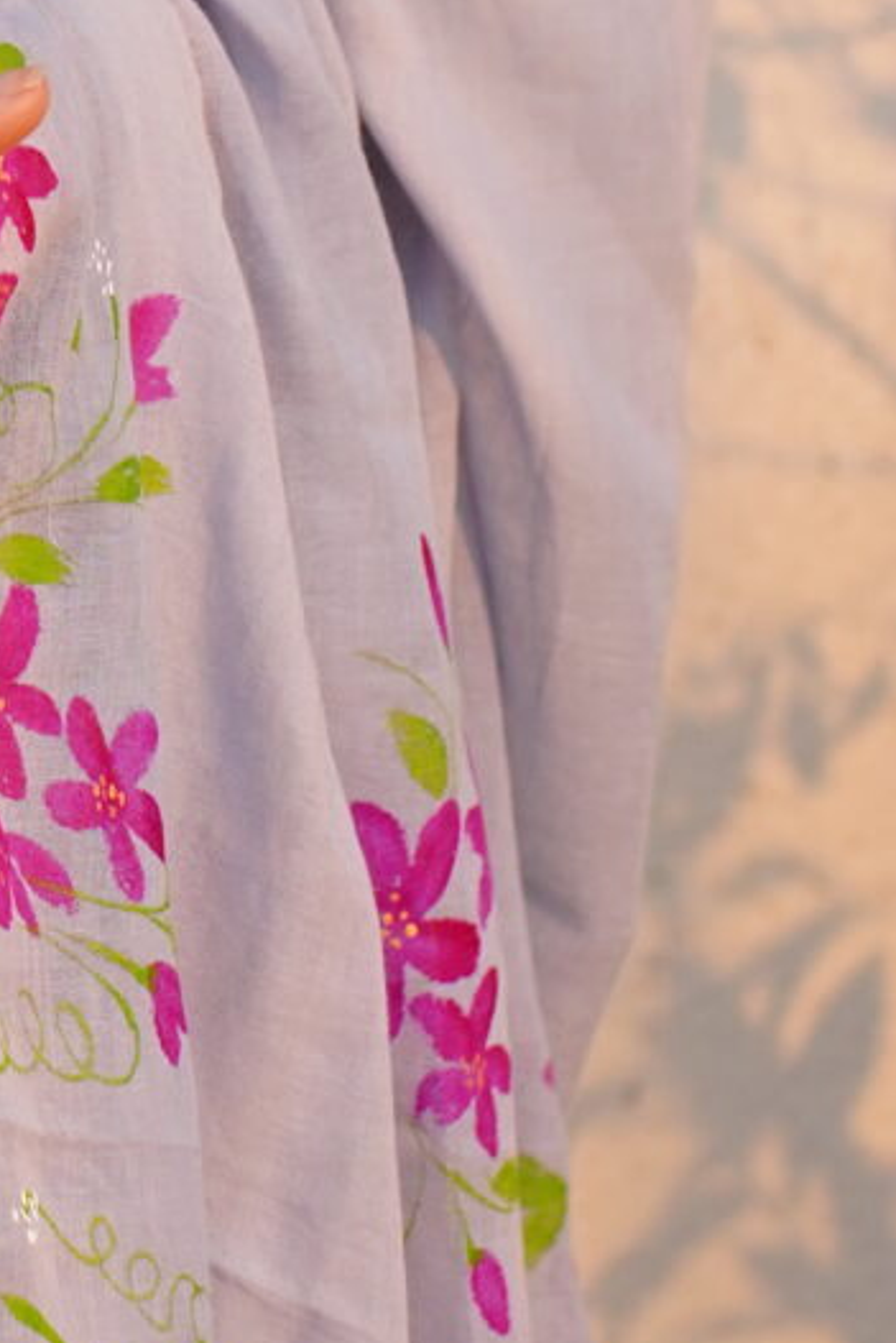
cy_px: -743
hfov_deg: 3.8
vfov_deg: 5.7
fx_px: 13430
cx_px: -846
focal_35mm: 360
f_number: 3.5
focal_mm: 74
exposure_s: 1/400
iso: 500
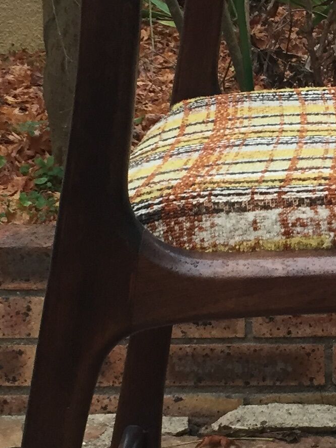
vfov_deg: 18.4
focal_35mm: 107
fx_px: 1386
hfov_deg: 13.7
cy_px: 210
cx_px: 311
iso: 40
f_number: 2.2
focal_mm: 4.15
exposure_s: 1/30
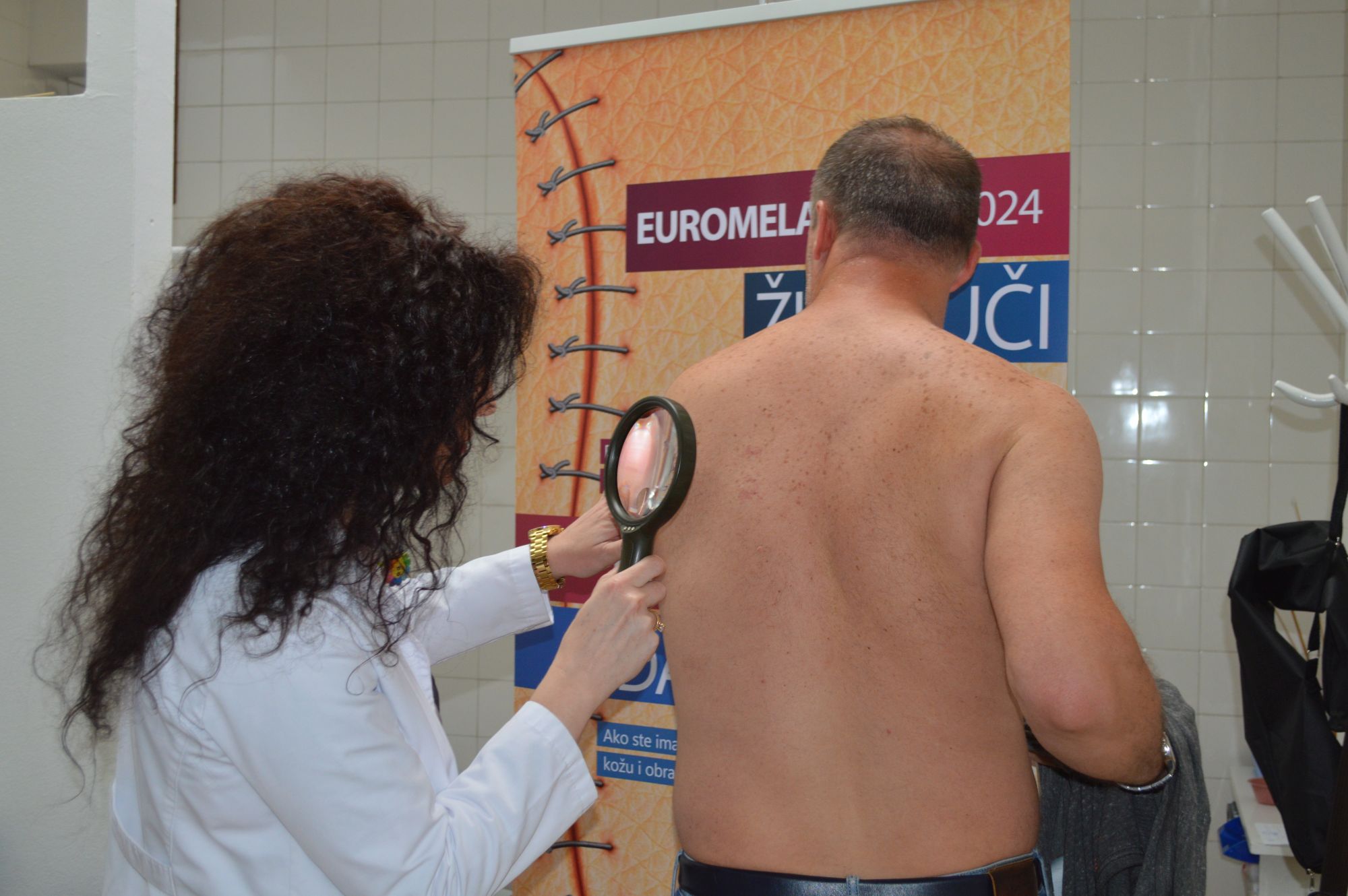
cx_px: 674
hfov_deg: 41.1
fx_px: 1796
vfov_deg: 28.0
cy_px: 448
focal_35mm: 48
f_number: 4.8
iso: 560
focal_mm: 32
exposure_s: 1/60
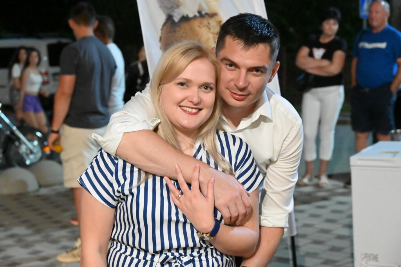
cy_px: 134
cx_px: 200
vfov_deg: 20.3
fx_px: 746
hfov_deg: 30.1
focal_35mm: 67
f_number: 6
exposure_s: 1/80
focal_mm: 67
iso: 36000
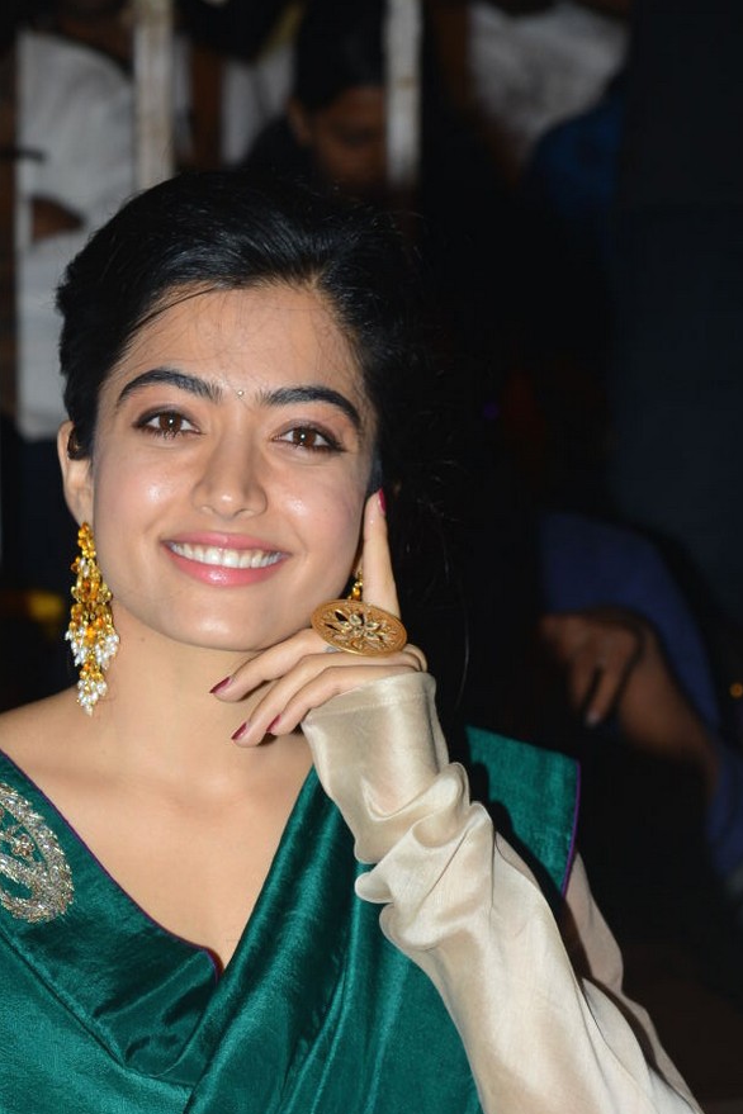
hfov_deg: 8.7
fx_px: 4860
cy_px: 905
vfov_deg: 13.0
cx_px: 226
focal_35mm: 157
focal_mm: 92
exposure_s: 1/125
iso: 320
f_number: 5.6
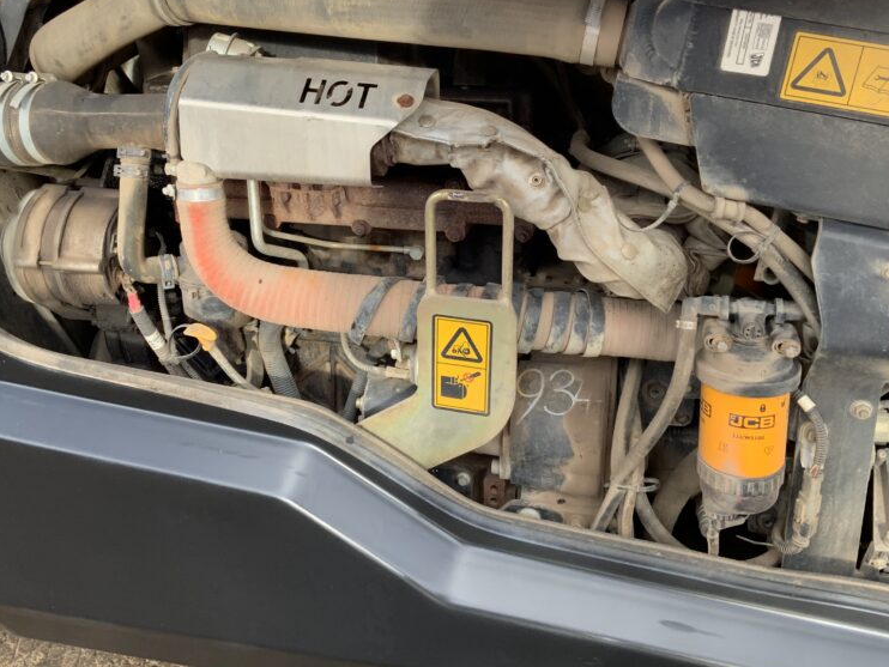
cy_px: 236
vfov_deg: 35.7
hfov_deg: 46.7
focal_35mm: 40
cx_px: 400
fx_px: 1028
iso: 20
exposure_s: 1/122
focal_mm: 3
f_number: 1.8
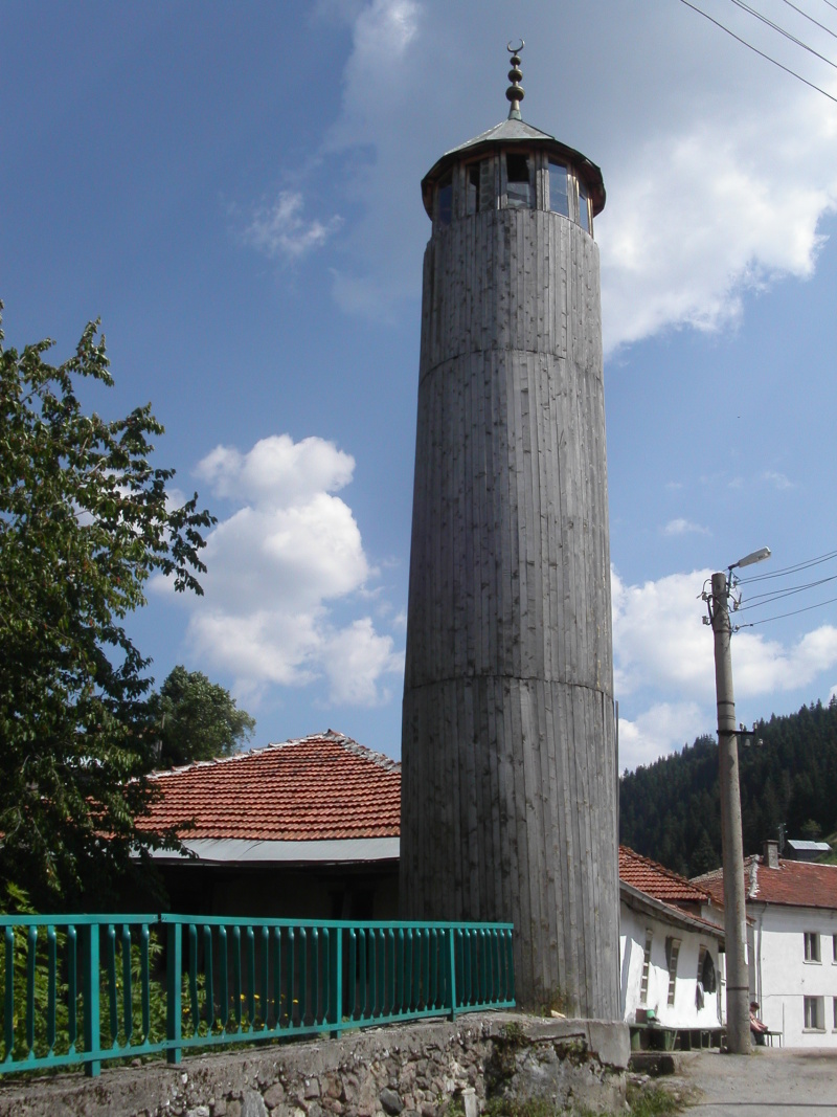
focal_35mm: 38
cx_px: 418
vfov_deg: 49.0
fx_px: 1225
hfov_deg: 37.7
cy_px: 558
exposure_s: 1/500
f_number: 8
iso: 100
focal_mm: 7.8
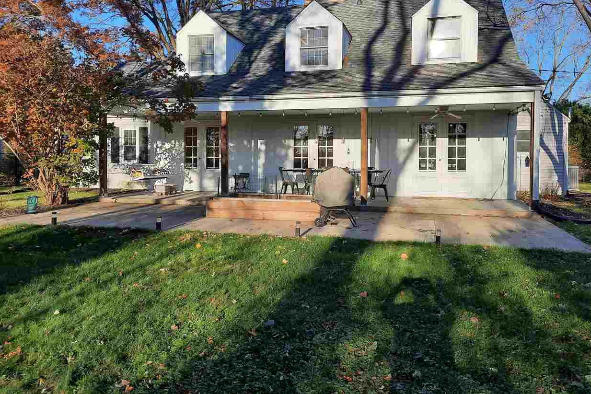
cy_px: 168
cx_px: 306
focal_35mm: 27
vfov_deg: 47.8
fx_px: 443
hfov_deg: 67.4
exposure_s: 1/567
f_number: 2
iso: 32
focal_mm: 4.6
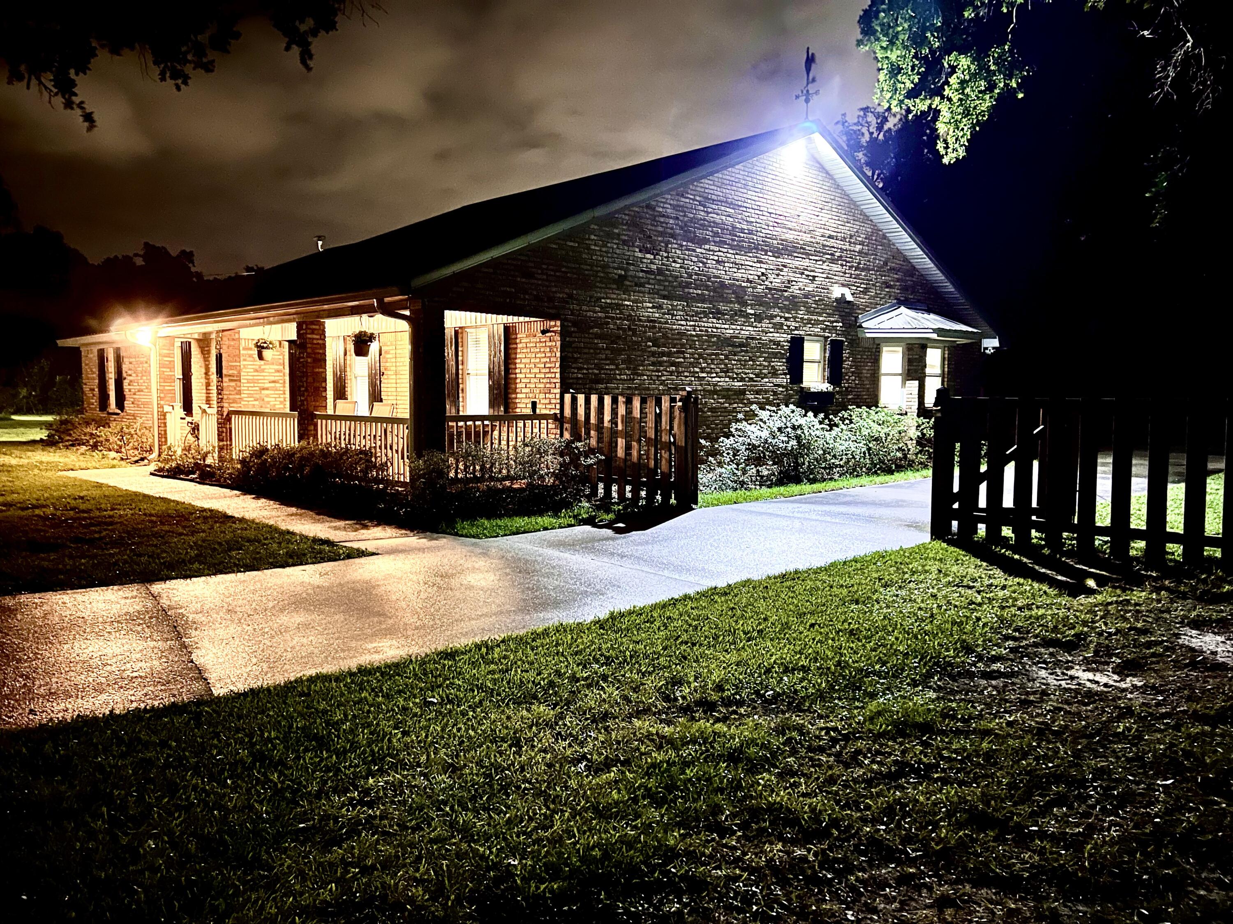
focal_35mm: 26
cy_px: 462
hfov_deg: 67.3
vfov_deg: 53.1
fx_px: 926
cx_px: 616
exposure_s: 1/11
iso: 640
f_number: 1.5
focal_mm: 5.7
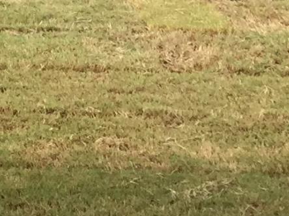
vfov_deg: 6.9
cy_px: -373
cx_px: -233
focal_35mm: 197
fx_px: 1644
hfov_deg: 9.5
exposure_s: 1/1647
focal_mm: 4.15
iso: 32
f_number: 2.2
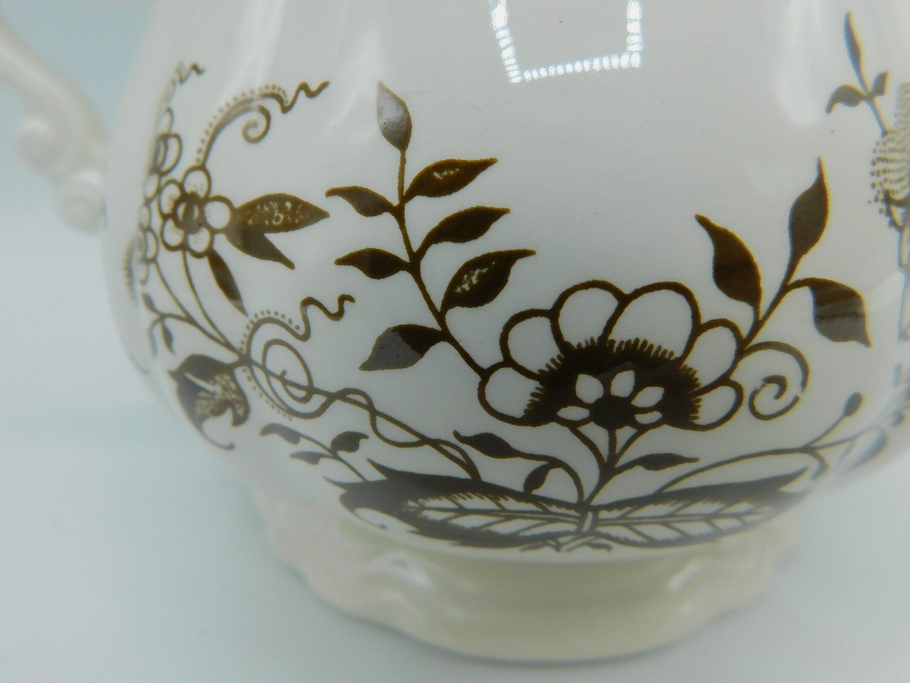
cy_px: 342
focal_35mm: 23
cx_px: 455
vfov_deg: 58.9
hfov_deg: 73.9
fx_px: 605
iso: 125
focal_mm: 4
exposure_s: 1/320
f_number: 3
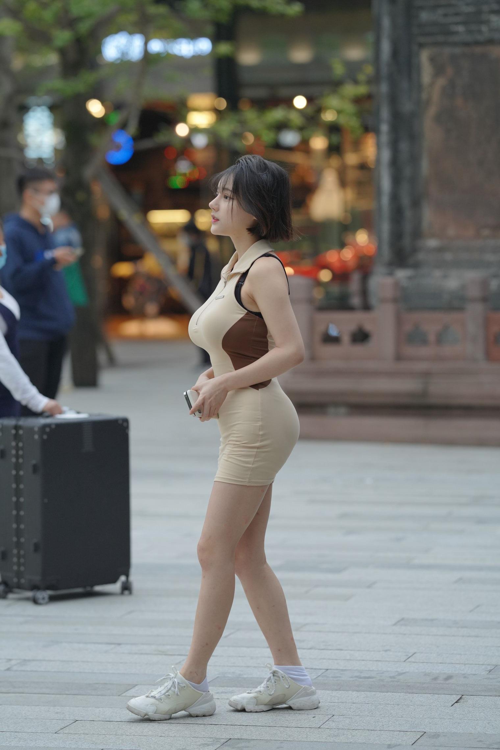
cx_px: 250
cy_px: 375
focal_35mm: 135
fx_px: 2812
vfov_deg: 15.2
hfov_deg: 10.2
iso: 1000
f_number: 2.8
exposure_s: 1/320
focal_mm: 135
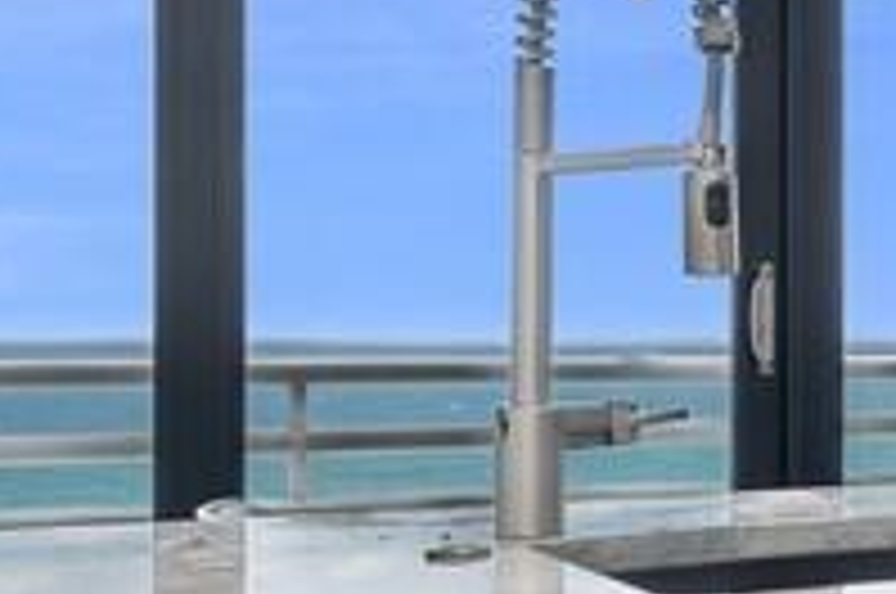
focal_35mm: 77
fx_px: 1913
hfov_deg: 19.9
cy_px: 338
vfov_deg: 17.6
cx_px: 1576
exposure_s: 1/40
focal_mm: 17
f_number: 8
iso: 100
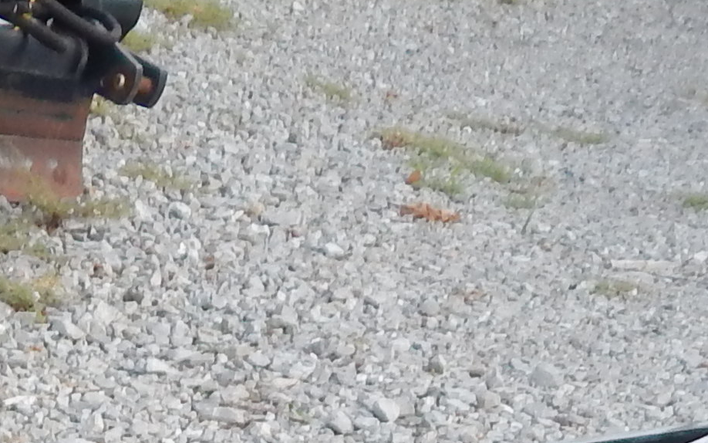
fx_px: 2258
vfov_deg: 9.4
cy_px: 1206
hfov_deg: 16.6
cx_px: -277
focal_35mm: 117
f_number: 3
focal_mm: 4
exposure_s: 1/250
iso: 125
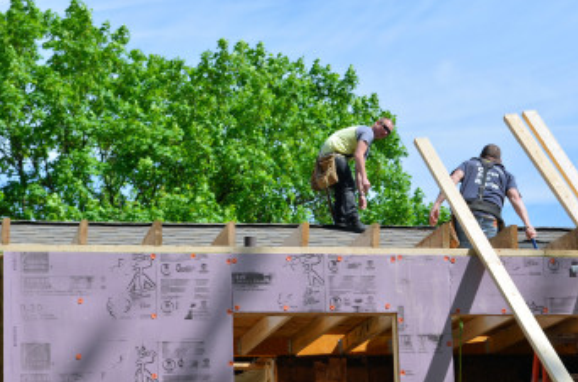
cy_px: 275
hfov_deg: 16.9
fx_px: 1933
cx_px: 409
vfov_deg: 11.3
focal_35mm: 121
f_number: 11
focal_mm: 55
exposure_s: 1/160
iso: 100
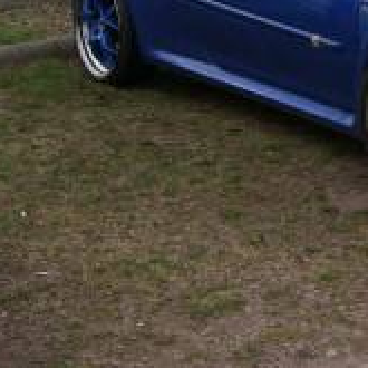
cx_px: 390
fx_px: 1395
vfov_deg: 14.8
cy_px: 11
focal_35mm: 116
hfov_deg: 14.7
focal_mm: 30
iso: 100
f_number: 8
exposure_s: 1/125
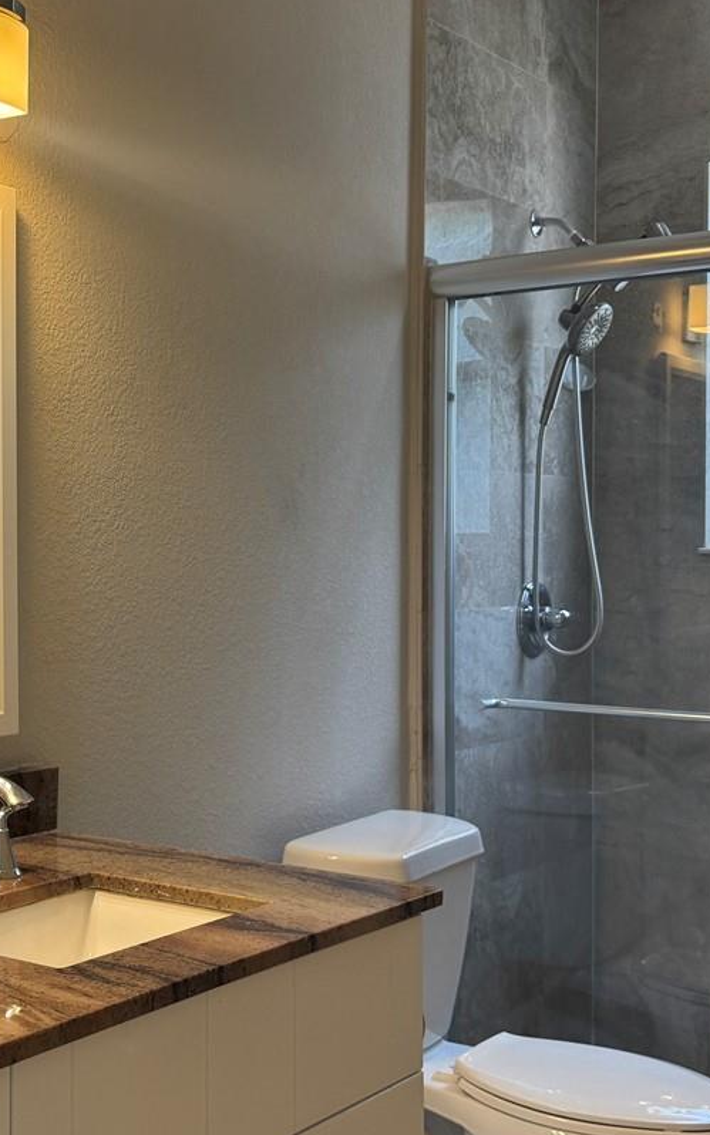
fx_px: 1578
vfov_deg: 39.6
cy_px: 566
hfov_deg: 24.5
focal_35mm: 51
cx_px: 46
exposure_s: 1/120
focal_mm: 6.76
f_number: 1.78
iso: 100
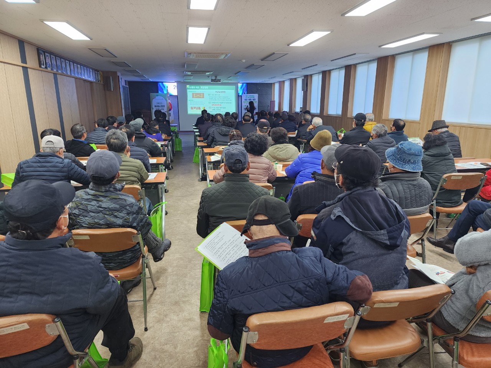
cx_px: 246
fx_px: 326
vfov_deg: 58.9
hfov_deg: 73.9
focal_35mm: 23
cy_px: 184
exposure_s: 1/120
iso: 200
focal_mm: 6.4
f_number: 1.8
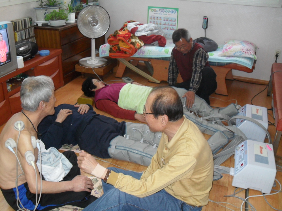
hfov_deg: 51.4
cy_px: 103
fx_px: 293
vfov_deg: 39.7
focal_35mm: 36
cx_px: 142
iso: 200
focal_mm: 6.2
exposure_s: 1/45
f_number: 2.8
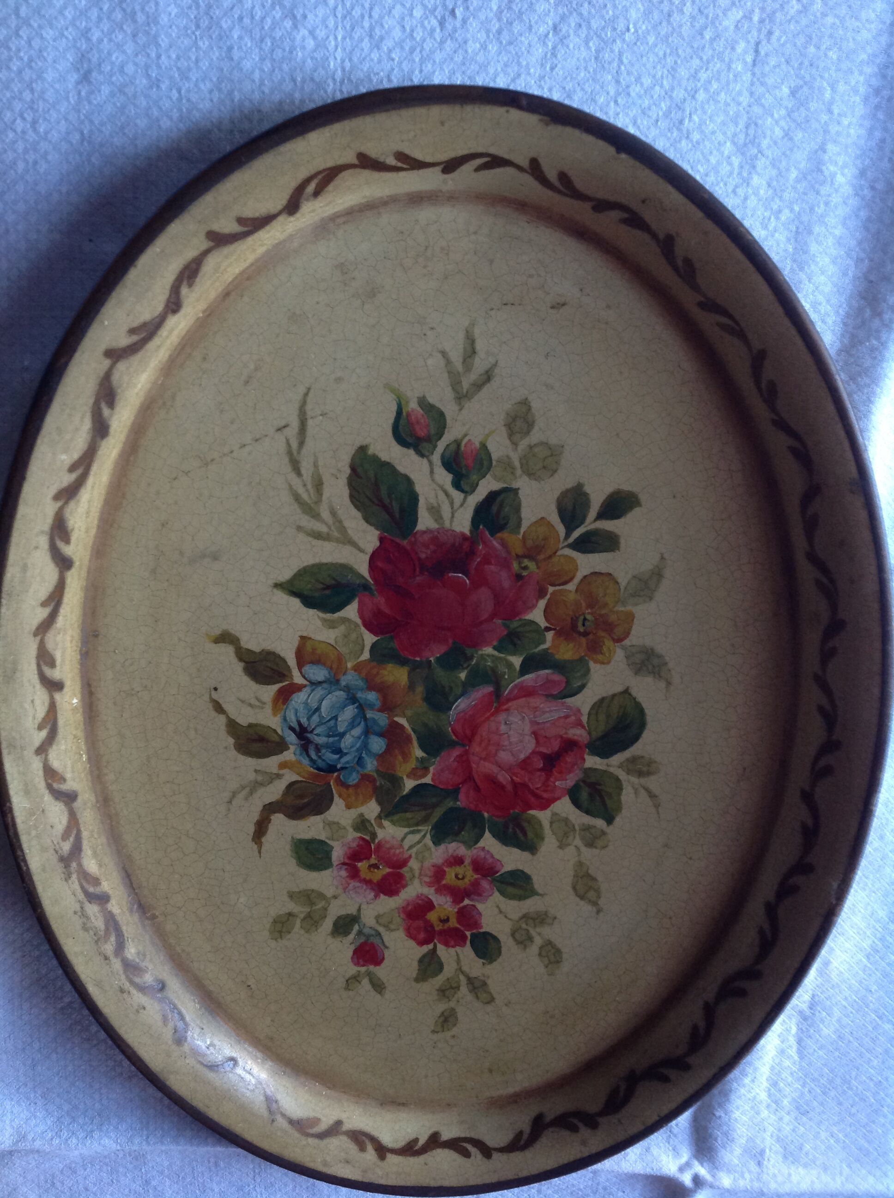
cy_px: 599
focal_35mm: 35
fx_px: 1208
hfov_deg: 40.6
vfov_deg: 52.7
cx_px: 447
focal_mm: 4.28
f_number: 2.4
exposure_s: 1/15
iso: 125
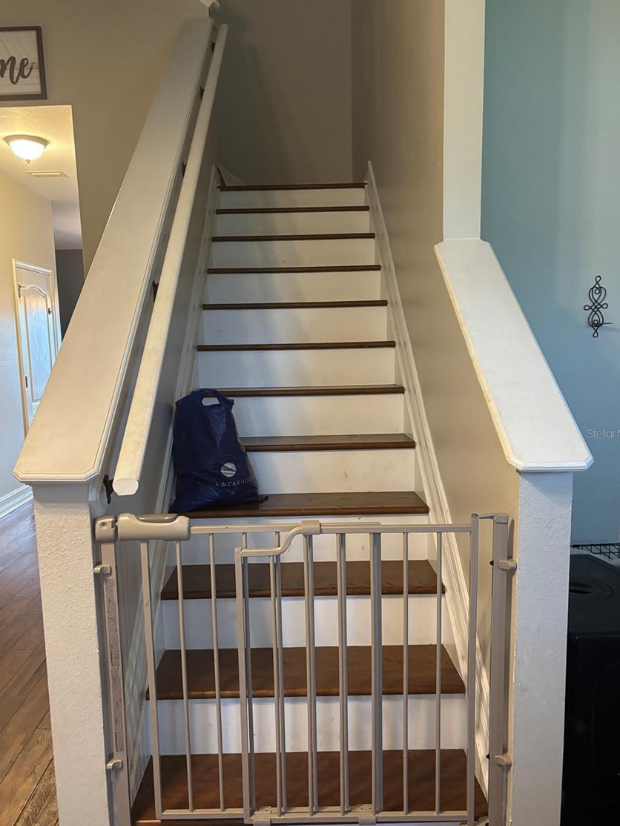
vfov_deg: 63.4
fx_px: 668
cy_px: 433
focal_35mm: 28
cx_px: 306
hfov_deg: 49.8
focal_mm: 5.96
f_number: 1.6
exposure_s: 1/60
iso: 500
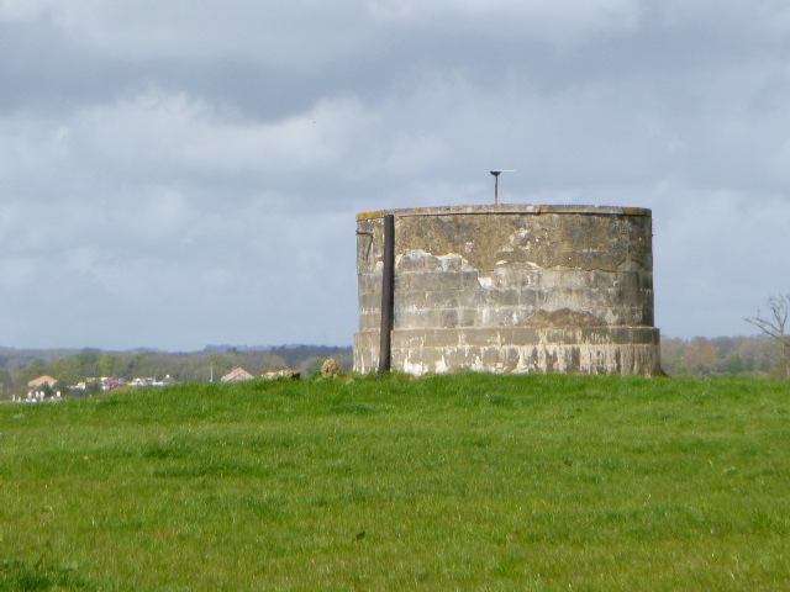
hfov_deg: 11.7
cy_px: 296
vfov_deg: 8.8
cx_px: 395
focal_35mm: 169
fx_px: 3857
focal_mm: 18
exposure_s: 1/320
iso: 100
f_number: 5.7
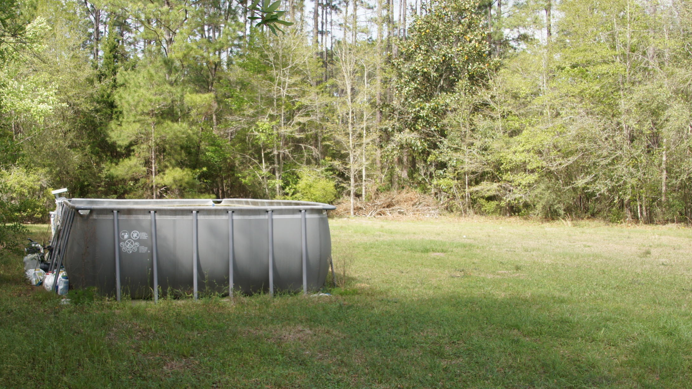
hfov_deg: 47.0
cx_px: 268
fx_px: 789
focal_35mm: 43
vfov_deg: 27.6
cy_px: 239
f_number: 9
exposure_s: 1/160
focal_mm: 20
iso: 200
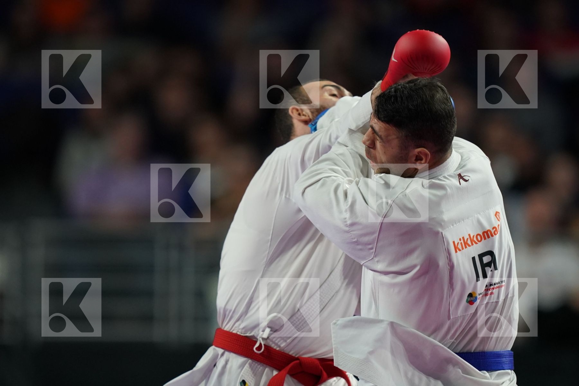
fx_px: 9649
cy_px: 193
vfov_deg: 2.3
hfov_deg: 3.4
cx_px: 290
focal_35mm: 600
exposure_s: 1/1000
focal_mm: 400
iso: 2000
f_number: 2.8
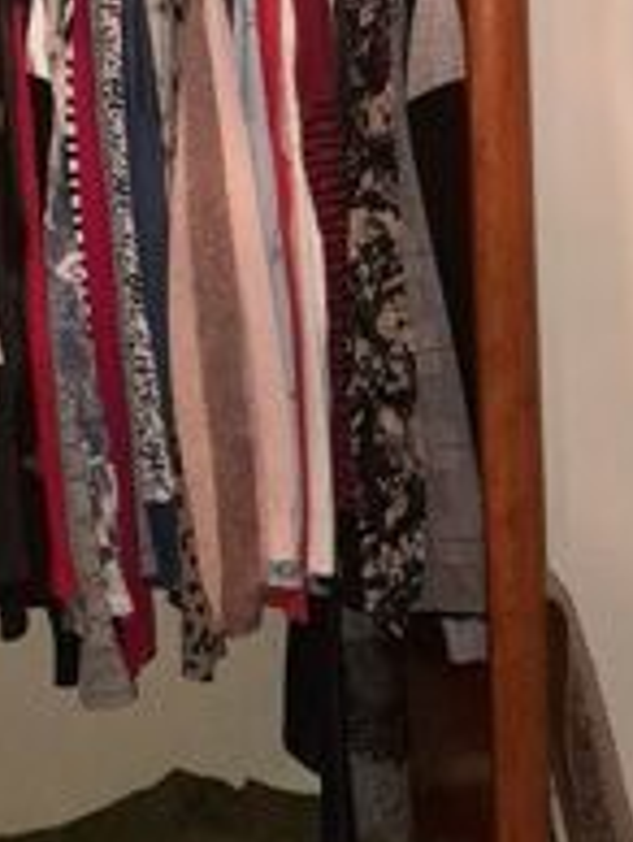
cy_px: 56
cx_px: 61
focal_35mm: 89
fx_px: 2165
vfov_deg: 21.4
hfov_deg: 16.4
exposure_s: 1/25
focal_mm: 4
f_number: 1.8
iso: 640
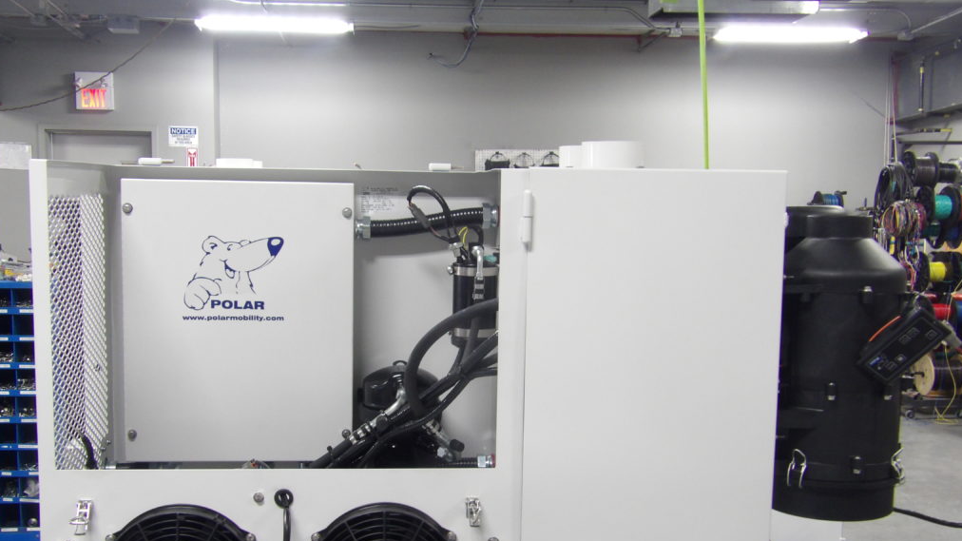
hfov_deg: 47.4
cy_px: 349
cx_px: 479
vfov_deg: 27.6
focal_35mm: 43
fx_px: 1097
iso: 263
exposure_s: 1/17
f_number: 3.7
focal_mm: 7
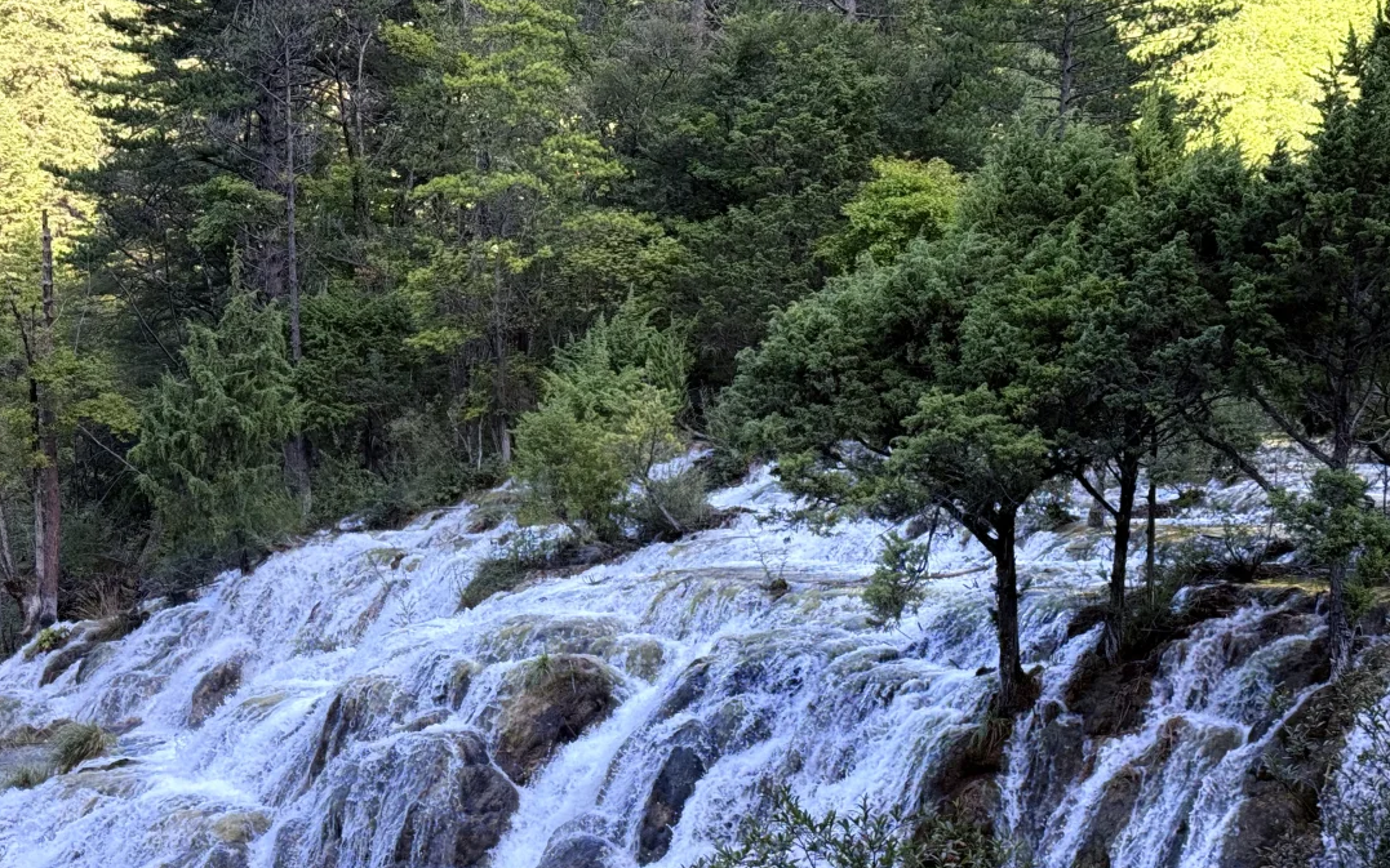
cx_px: 523
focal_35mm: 68
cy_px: 680
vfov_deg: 19.0
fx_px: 2576
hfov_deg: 30.1
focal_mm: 6.76
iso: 50
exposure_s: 1/198
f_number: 1.78
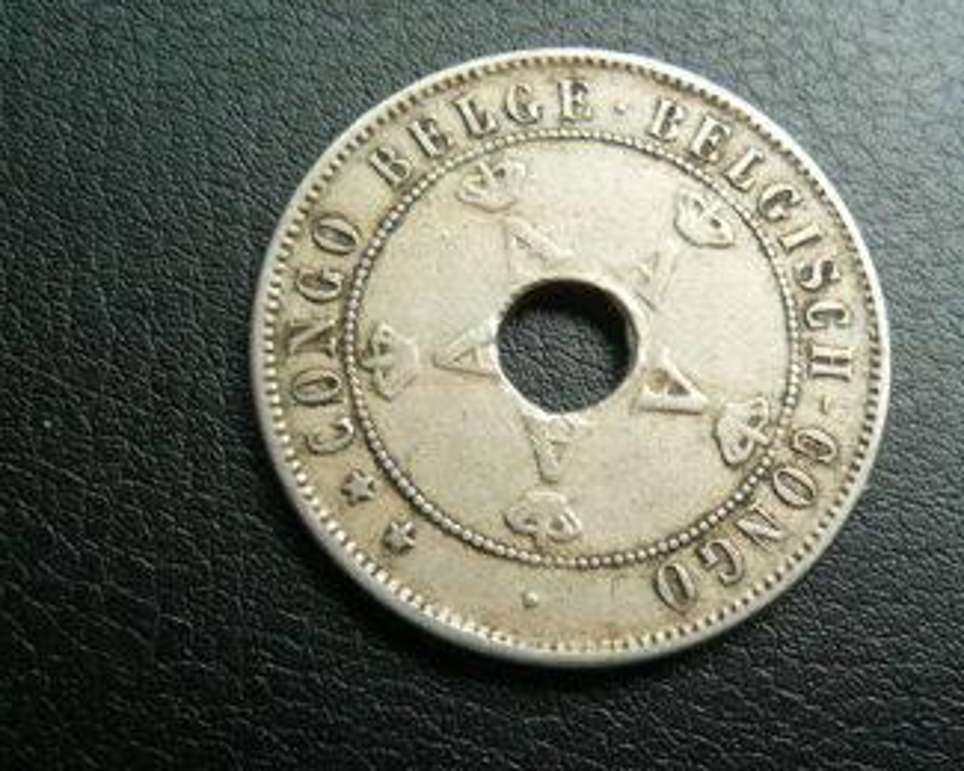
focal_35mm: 49
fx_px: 1398
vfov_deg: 30.8
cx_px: 510
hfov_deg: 38.0
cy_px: 451
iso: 100
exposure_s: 1/50
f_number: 3.6
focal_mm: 5.5
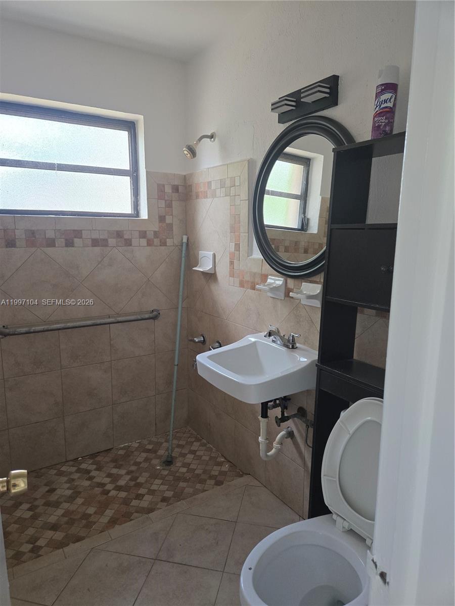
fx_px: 403
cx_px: 228
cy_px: 303
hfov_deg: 58.9
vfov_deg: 73.9
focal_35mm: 23
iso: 160
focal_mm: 5.4
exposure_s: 1/180
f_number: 1.8
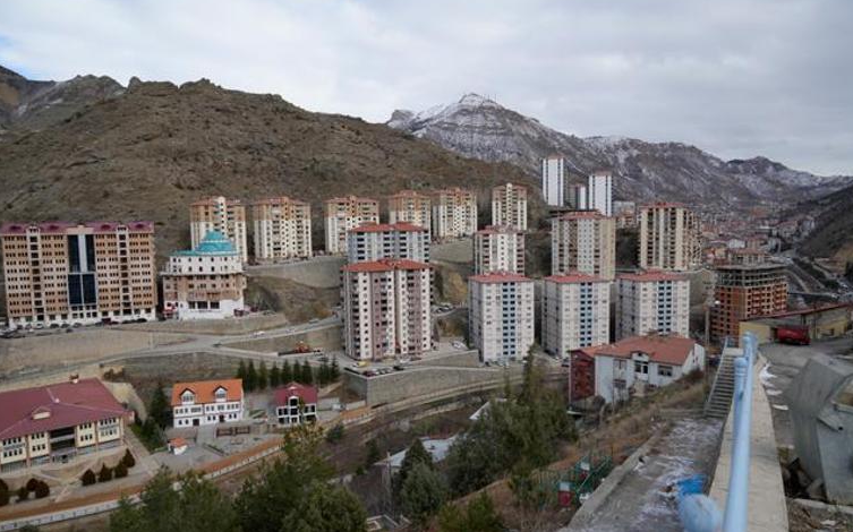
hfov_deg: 72.6
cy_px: 275
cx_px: 432
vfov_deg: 49.2
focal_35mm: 25
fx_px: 581
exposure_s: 1/320
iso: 100
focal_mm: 24
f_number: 5.6
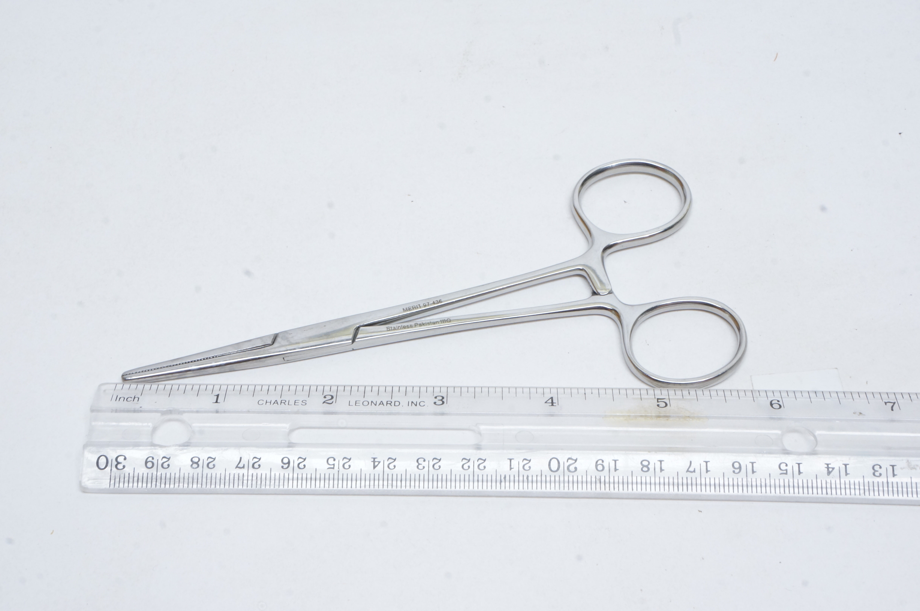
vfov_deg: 21.5
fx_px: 1608
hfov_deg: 31.9
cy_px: 306
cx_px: 460
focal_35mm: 63
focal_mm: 42
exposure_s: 1/6
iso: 800
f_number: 20
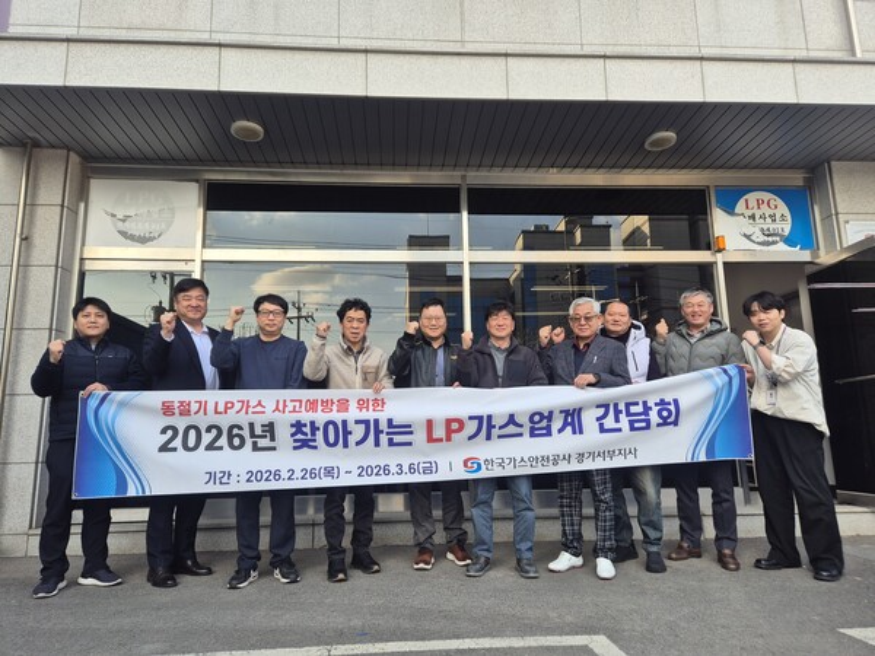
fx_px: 581
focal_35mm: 23
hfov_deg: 73.9
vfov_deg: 58.9
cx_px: 438
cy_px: 328
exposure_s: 1/227
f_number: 1.8
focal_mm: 5.4
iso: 25
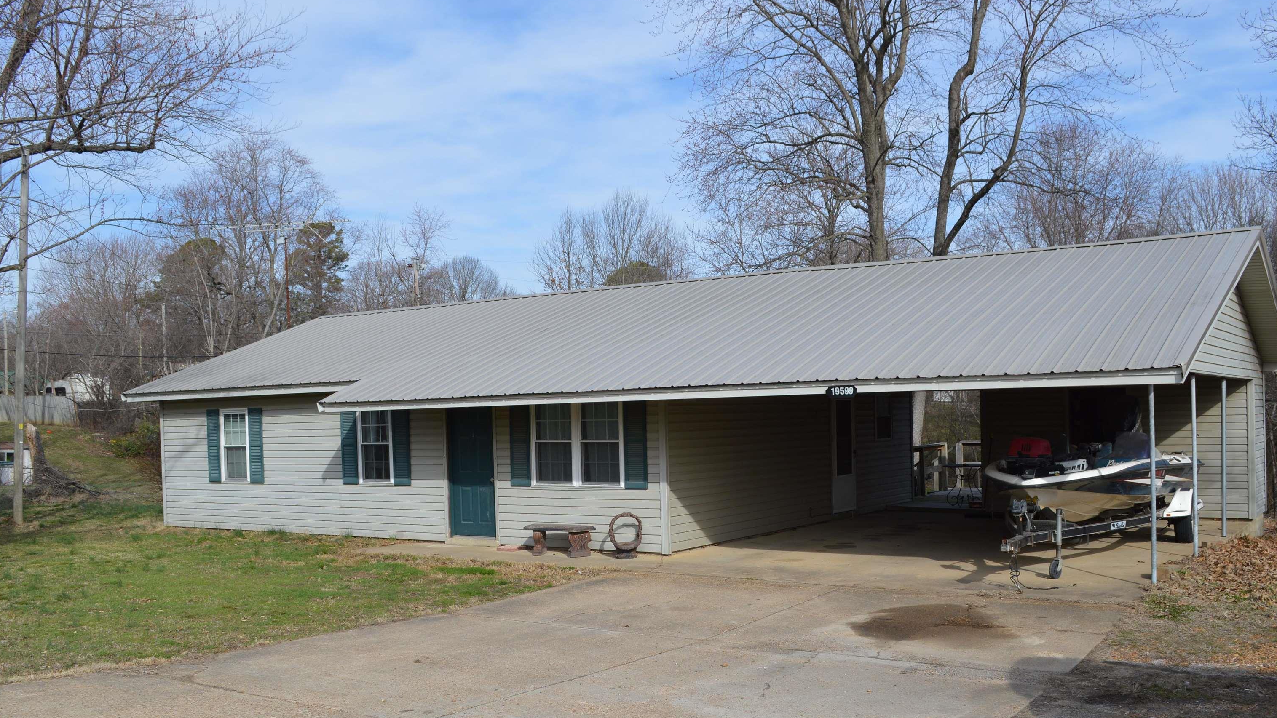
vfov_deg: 33.6
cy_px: 417
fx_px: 1185
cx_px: 642
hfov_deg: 56.6
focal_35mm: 35
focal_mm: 22
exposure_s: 1/250
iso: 100
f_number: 8
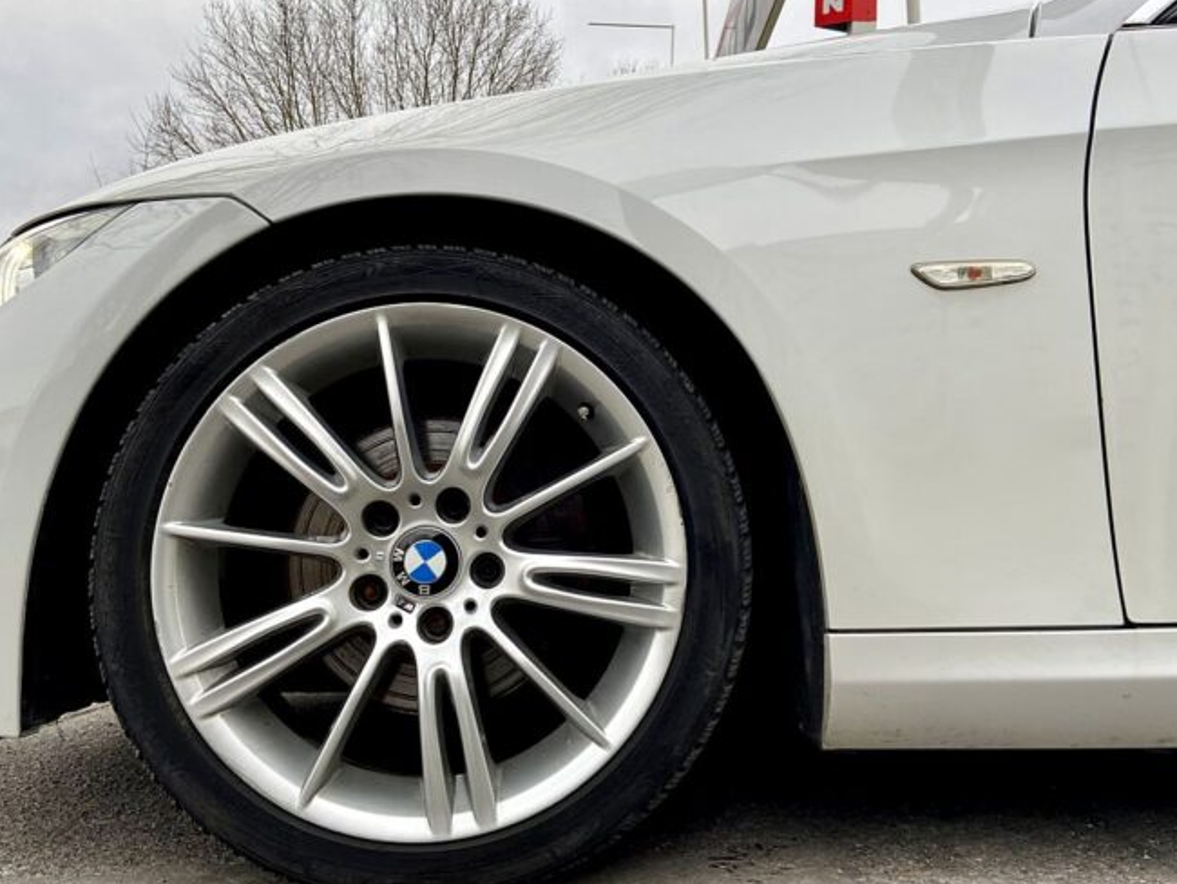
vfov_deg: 44.2
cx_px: 549
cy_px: 446
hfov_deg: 56.7
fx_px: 1088
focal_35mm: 32
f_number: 1.8
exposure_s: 1/376
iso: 32
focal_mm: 4.25
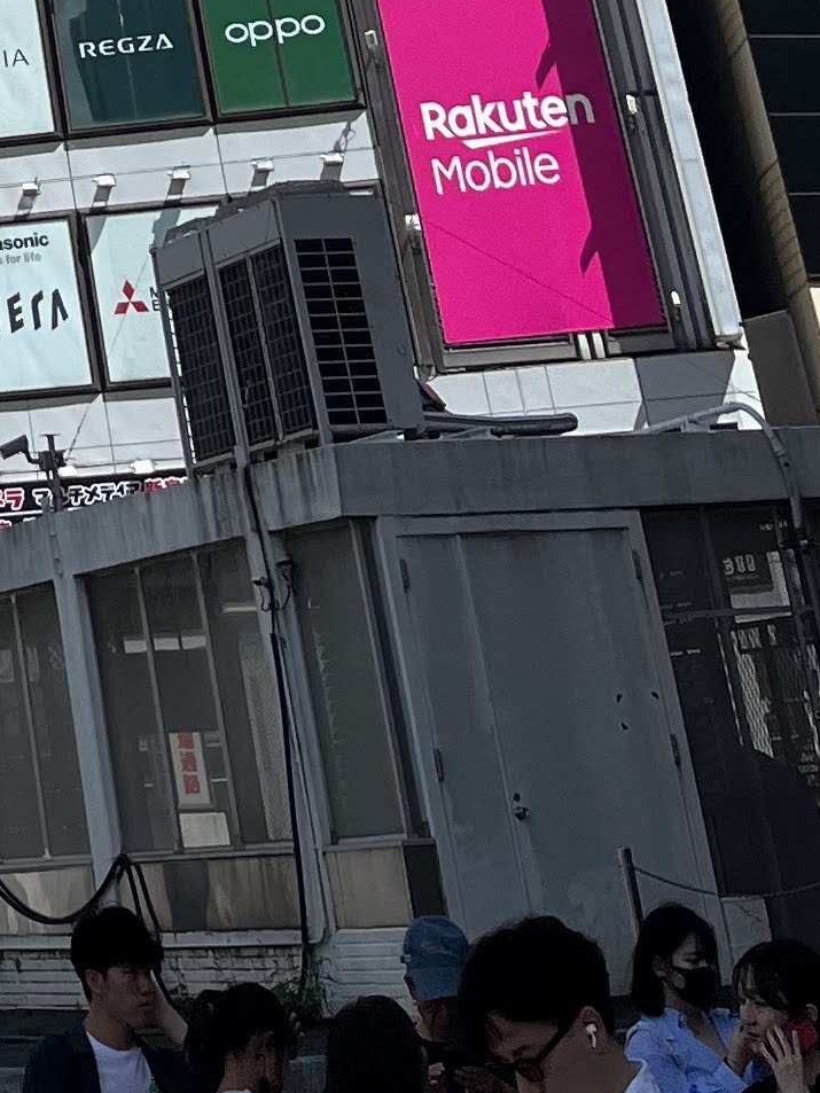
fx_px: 3474
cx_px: -598
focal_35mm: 110
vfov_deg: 14.5
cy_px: -1165
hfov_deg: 12.4
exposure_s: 1/4484
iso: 50
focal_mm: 5.1
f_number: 1.6
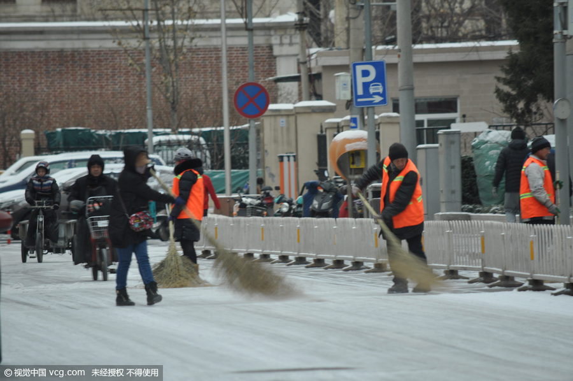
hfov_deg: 4.6
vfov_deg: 3.0
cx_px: 286
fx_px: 7155
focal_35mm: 450
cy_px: 190
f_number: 5.6
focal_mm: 300
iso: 320
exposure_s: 1/25
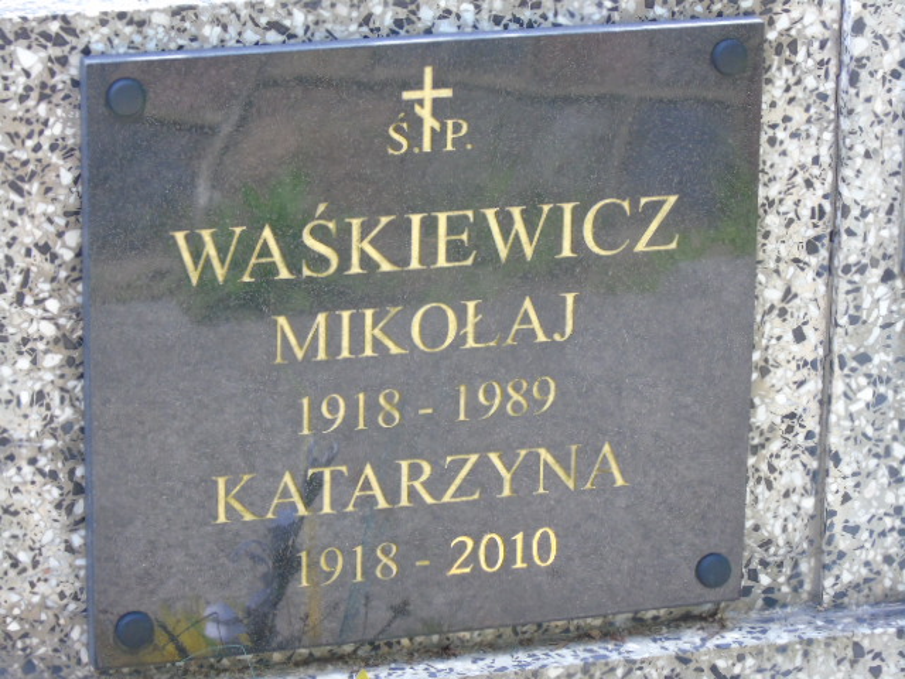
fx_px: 4235
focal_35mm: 162
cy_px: 340
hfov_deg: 12.2
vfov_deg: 9.2
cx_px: 452
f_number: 4.9
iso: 400
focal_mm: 29
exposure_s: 1/125
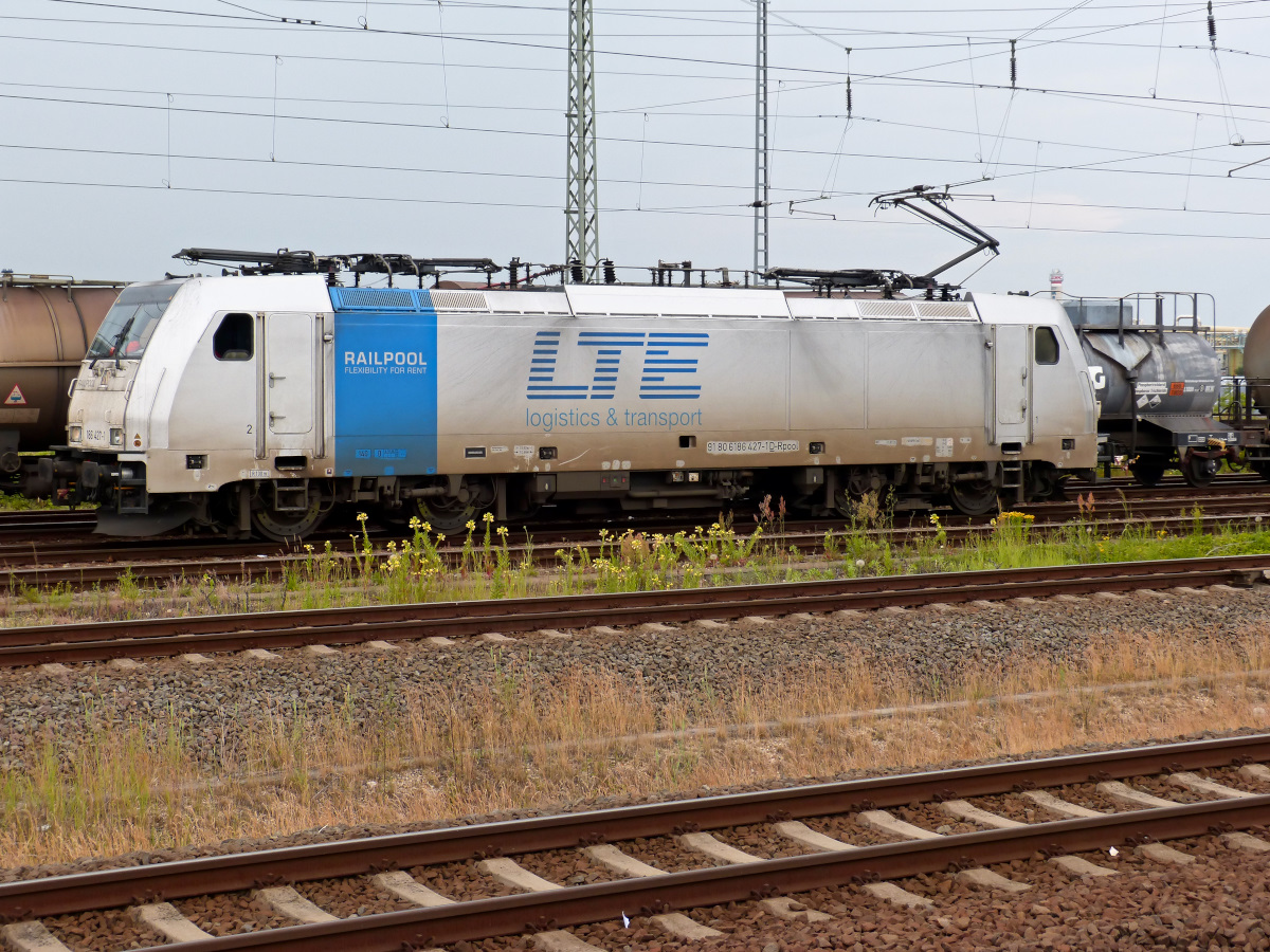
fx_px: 2311
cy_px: 476
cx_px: 635
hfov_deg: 30.7
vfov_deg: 23.3
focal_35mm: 63
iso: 100
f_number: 4
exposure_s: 1/250
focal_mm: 11.3
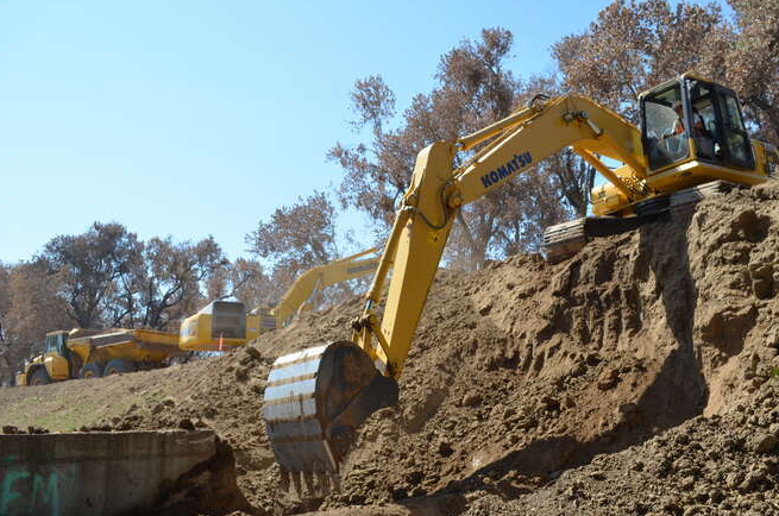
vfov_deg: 39.8
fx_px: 713
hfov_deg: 56.9
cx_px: 465
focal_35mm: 33
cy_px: 282
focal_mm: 18
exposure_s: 1/1600
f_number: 6.3
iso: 560
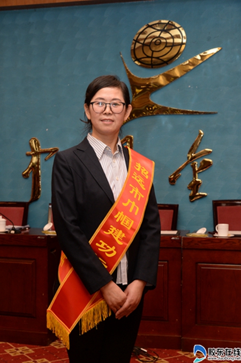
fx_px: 624
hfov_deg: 21.9
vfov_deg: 32.4
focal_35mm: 62
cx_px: 120
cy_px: 182
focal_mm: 62
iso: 1600
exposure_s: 1/125
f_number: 9
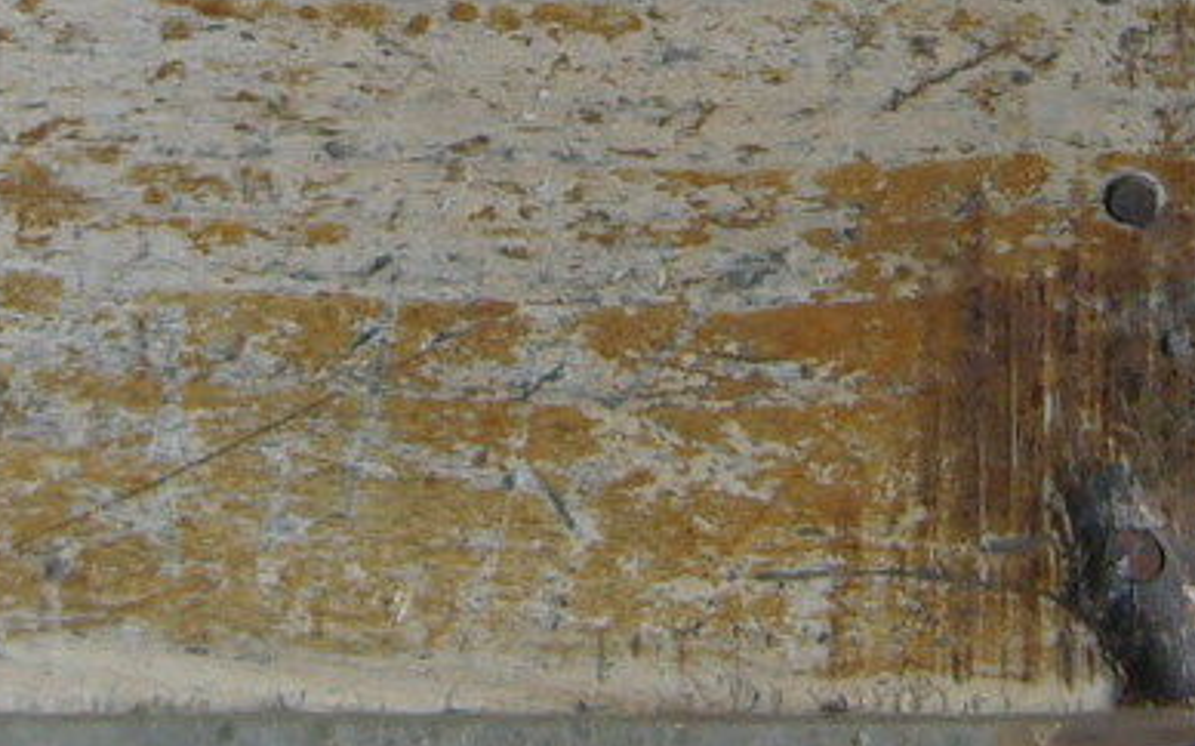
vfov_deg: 8.5
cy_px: -86
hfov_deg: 13.7
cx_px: 604
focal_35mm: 153
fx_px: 4980
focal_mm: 5.8
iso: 80
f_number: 2.8
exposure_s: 1/30
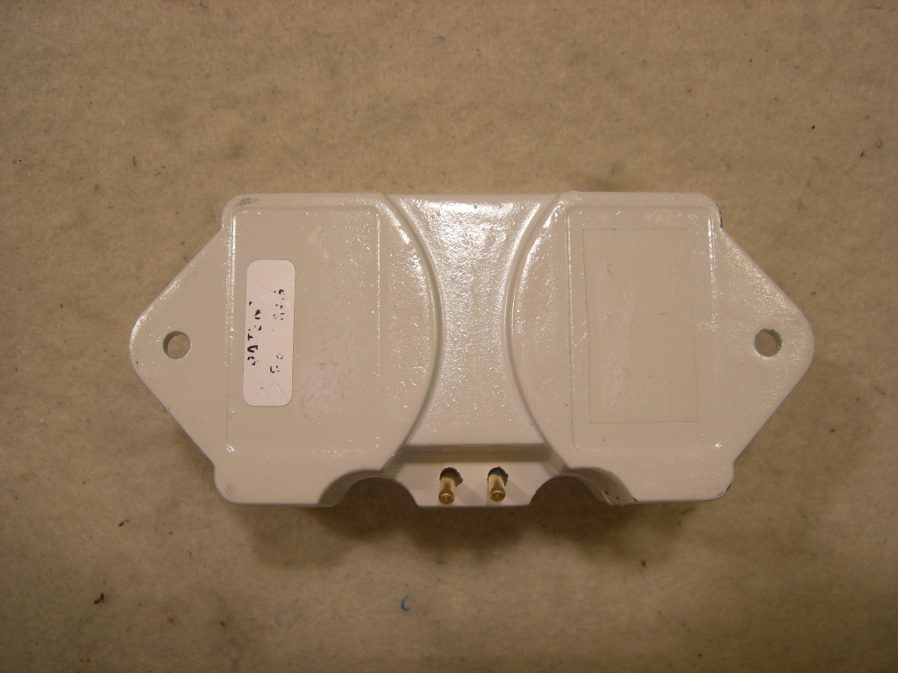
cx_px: 449
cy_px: 336
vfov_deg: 39.7
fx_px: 934
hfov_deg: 51.4
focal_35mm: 36
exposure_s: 1/67.5
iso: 64
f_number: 3.8
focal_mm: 7.5
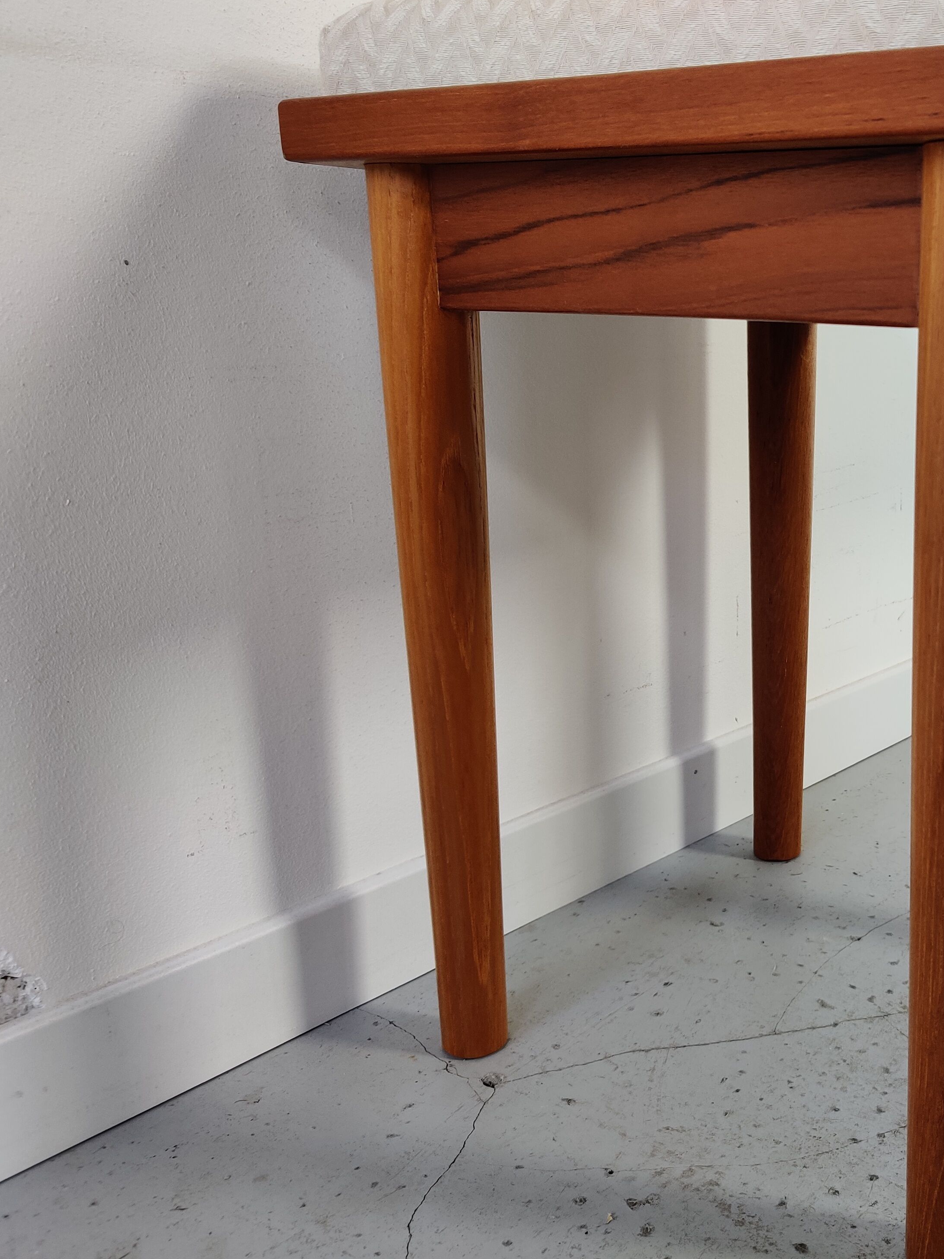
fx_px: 1345
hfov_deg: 36.3
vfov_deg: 50.1
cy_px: 623
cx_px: 849
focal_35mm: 37
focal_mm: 4.75
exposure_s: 1/100
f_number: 1.65
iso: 160
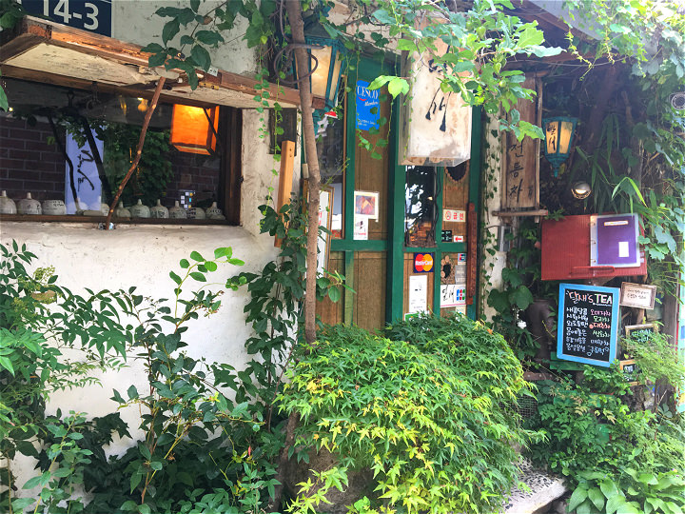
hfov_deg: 61.7
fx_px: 574
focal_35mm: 29
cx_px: 342
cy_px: 257
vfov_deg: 48.2
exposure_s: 1/100
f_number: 2.2
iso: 40
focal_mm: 4.15
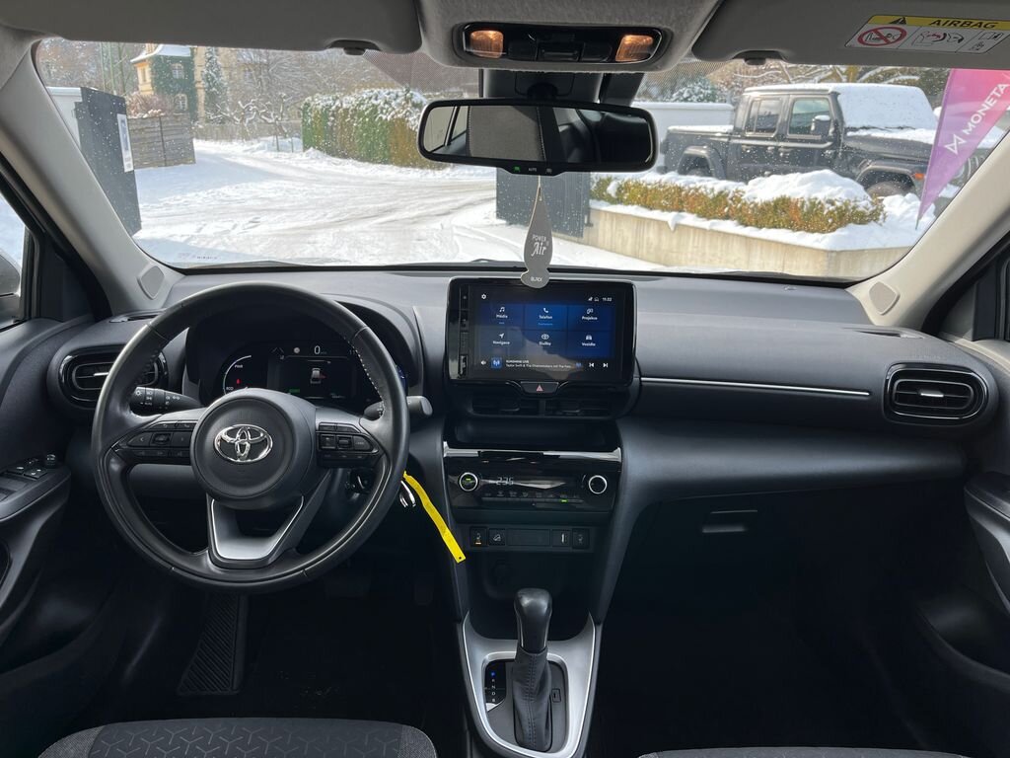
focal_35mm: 26
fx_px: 759
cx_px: 505
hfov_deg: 67.3
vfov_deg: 53.1
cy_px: 379
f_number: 1.6
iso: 50
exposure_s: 1/537
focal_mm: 5.1
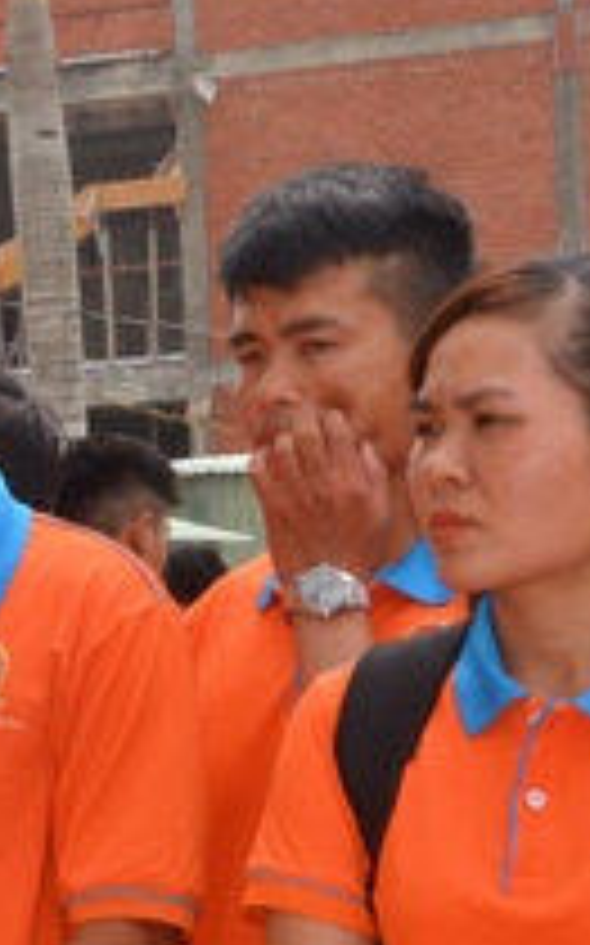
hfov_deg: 7.7
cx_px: -396
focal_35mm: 166
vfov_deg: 12.7
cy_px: 515
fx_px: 4266
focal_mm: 35
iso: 1000
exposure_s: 1/250
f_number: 25
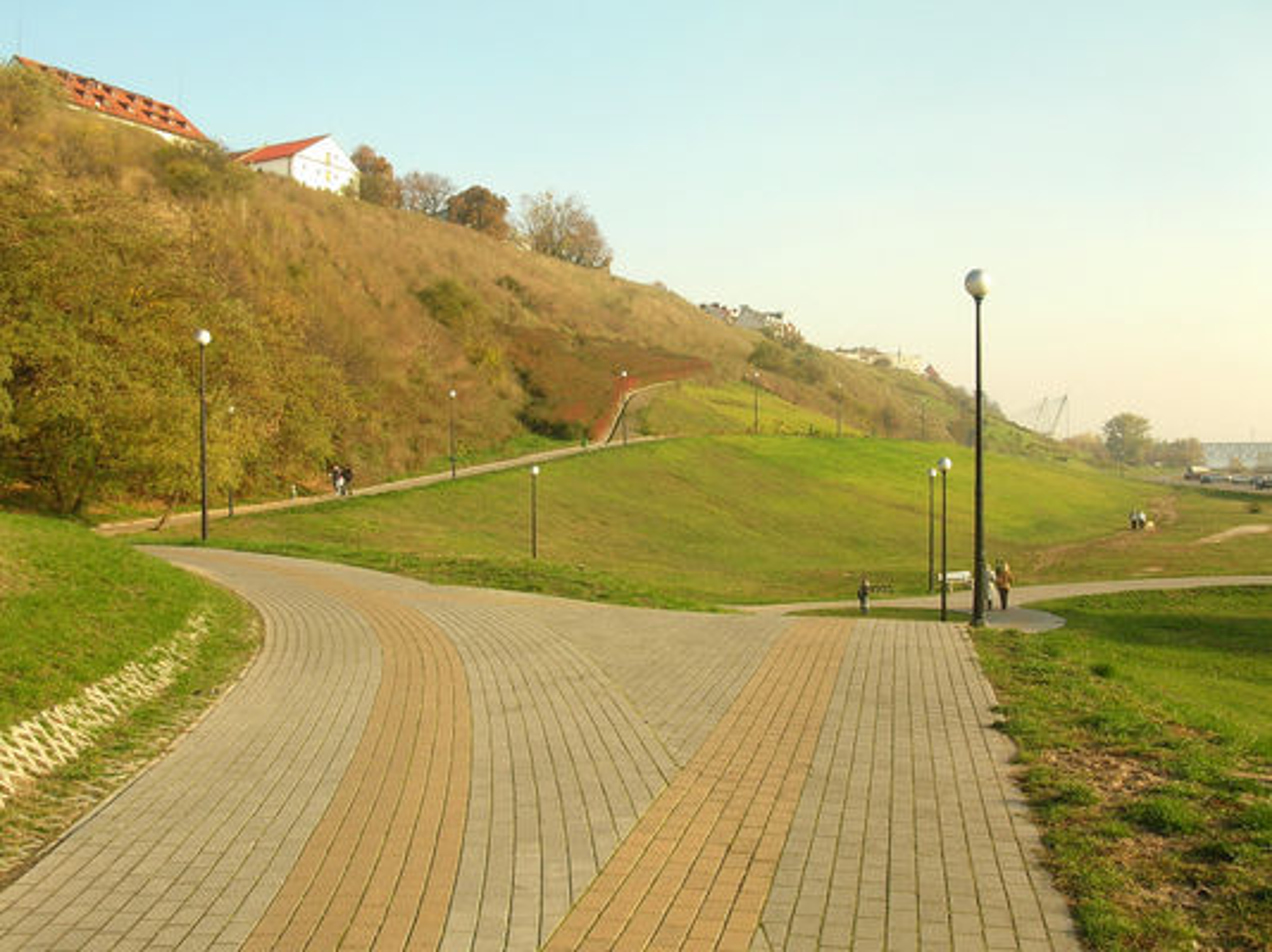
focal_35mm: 36
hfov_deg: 51.4
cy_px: 476
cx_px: 636
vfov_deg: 39.6
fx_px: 1322
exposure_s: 1/300
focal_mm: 6
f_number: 3.7
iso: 50
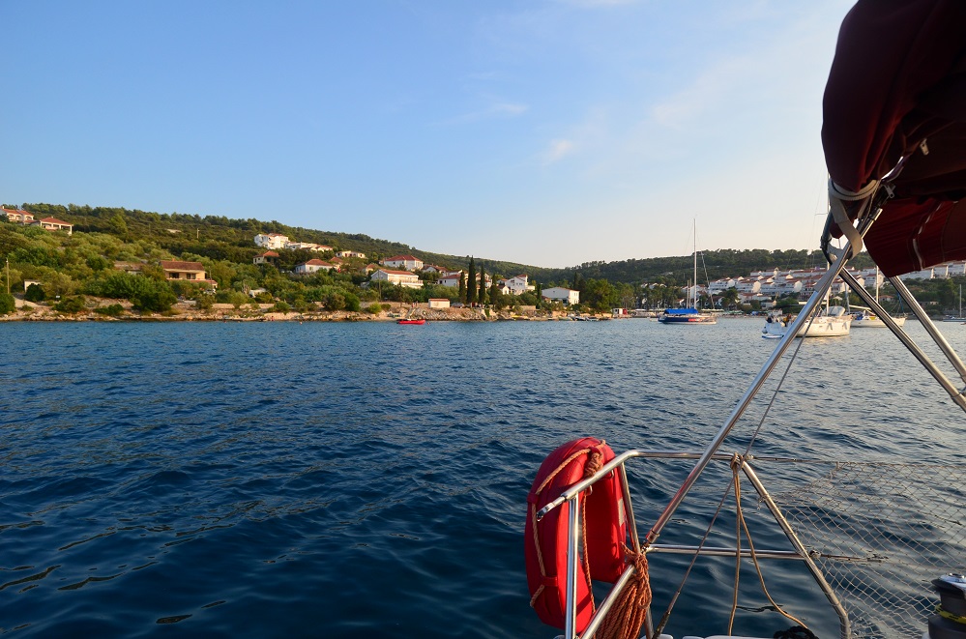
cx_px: 483
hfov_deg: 90.1
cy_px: 320
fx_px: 482
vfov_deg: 67.1
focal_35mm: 18
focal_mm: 12
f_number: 5.6
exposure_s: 1/1000
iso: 400
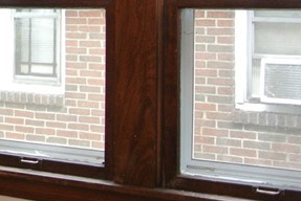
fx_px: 854
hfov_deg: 16.9
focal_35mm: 102
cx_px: -222
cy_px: 0
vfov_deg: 13.3
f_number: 3.5
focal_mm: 10
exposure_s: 1/60
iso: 320
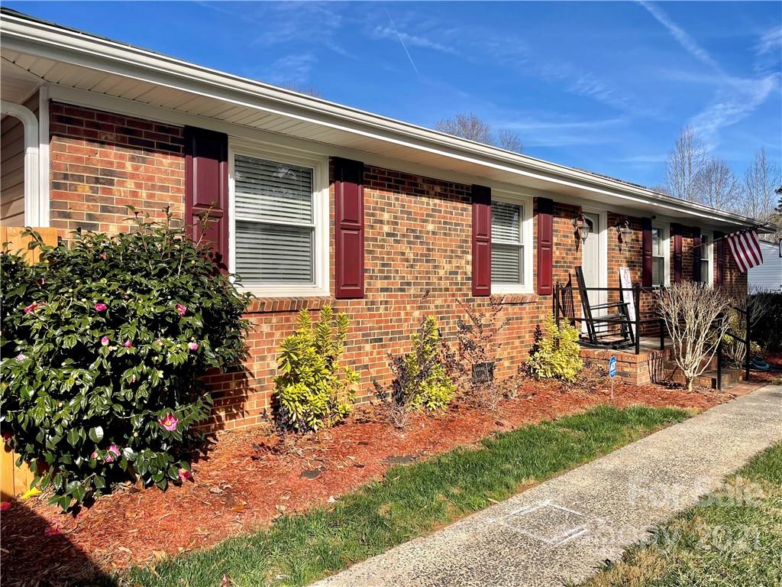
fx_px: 587
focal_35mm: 26
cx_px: 391
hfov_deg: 67.3
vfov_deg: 53.1
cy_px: 294
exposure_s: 1/2959
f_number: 1.6
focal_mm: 4.2
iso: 32
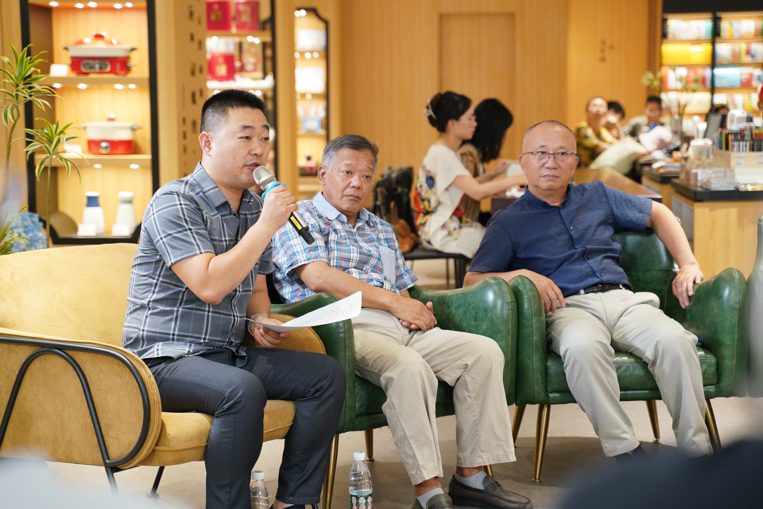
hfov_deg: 27.0
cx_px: 382
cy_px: 254
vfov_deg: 18.2
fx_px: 1590
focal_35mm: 75
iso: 1600
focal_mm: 75
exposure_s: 1/160
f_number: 3.5
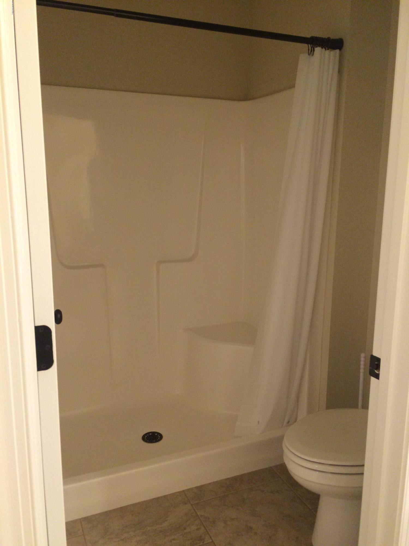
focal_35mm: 29
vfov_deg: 61.7
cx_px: 204
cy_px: 273
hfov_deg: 48.2
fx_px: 457
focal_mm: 4.15
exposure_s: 1/30
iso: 160
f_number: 2.2
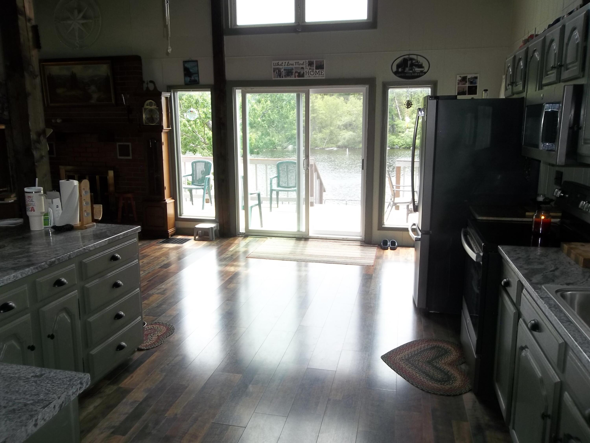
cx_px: 295
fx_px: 460
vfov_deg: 51.4
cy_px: 222
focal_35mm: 27
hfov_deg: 65.3
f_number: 3.5
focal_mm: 4.9
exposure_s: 1/80
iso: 80
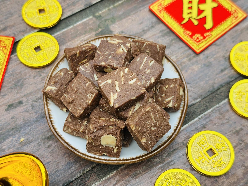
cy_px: 93
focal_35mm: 48
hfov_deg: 39.7
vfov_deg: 30.3
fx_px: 344
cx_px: 124
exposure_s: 1/121
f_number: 1.78
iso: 80
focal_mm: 6.86
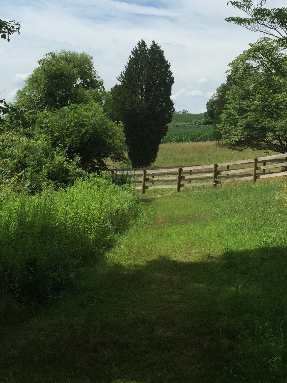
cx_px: 183
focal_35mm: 57
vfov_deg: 33.7
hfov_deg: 25.6
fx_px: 630
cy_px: 153
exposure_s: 1/2825
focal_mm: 4.15
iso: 32
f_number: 2.2
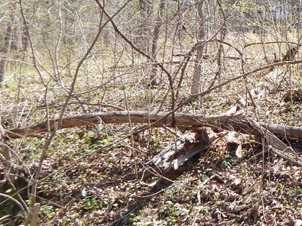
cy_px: 117
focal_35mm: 57
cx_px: 378
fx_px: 497
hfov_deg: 28.6
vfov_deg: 25.6
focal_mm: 4
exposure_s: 1/400
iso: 125
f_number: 3
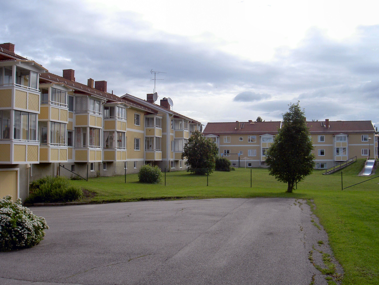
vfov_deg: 36.8
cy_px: 142
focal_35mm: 39
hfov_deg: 47.9
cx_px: 190
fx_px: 427
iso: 100
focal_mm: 8
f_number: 4.7
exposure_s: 1/500
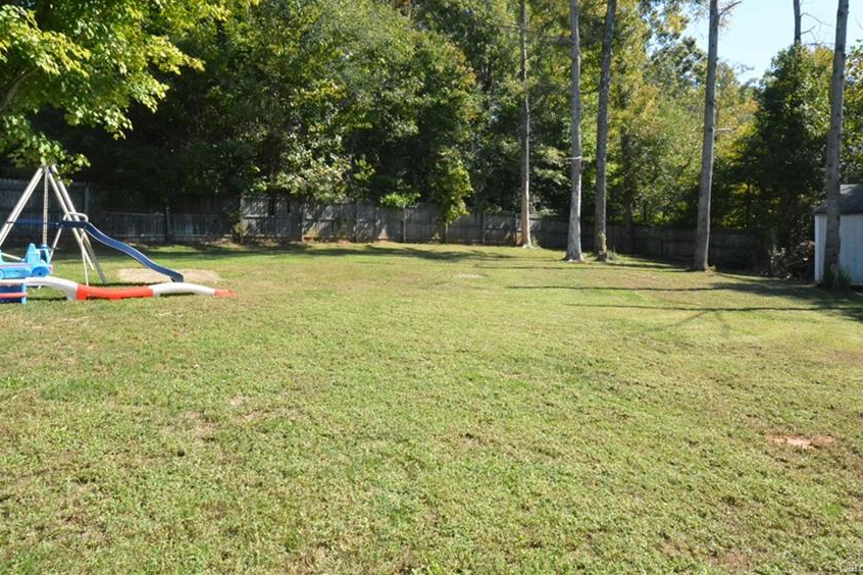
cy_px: 228
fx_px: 566
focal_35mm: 24
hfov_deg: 74.7
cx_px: 427
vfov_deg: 53.5
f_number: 13
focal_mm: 13
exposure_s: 1/1600
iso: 6400
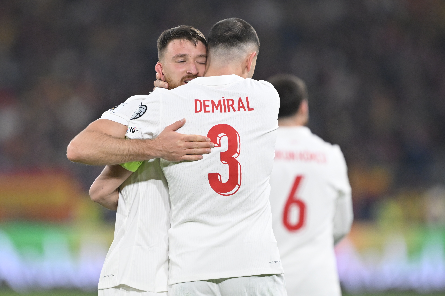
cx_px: 222
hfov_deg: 5.2
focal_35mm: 400
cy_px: 148
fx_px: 4944
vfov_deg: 3.4
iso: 4000
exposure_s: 1/2500
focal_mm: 400
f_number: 2.8
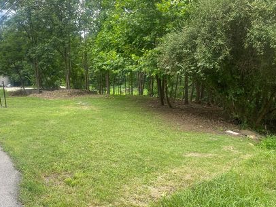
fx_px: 255
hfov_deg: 56.6
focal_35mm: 32
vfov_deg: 44.1
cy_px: 116
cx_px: 121
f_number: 1.8
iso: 32
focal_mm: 4.25
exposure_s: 1/536
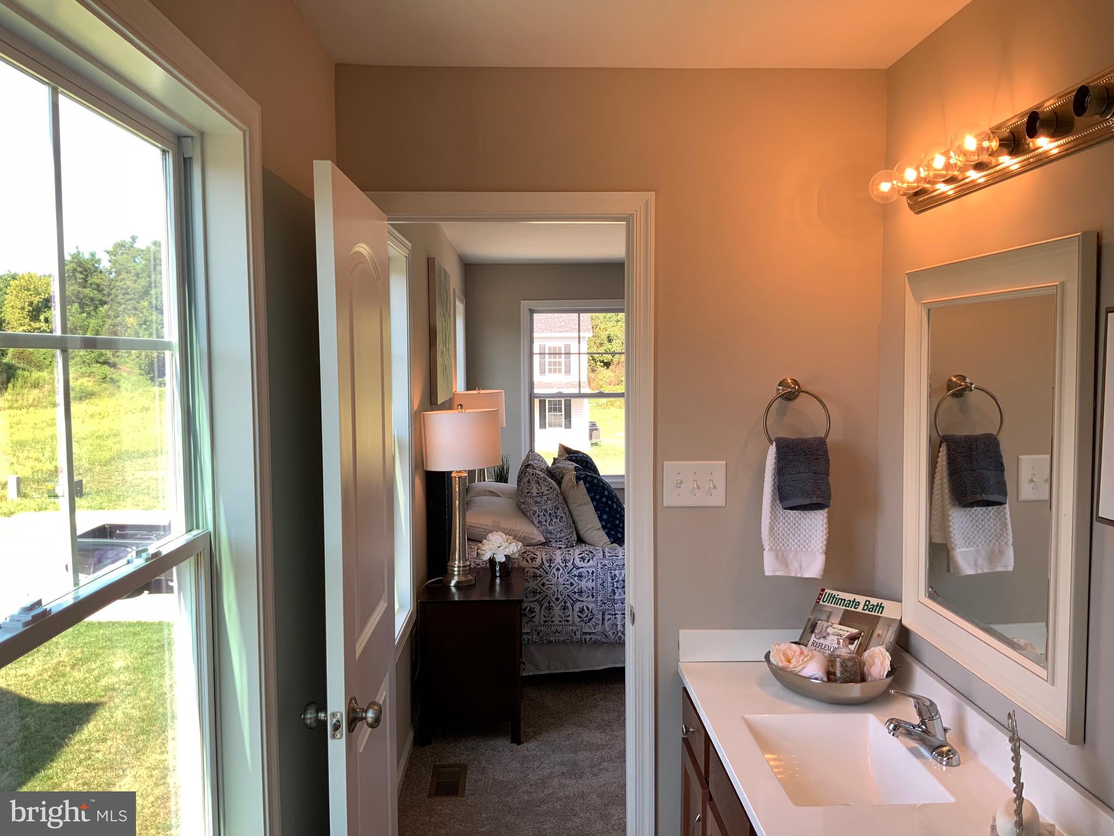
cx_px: 557
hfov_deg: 61.7
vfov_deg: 48.2
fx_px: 933
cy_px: 418
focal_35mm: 29
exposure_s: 1/128
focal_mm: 3
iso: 16
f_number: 1.8
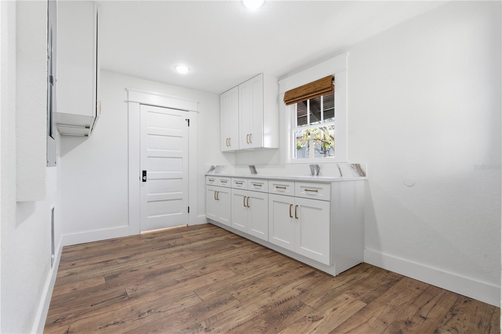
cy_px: 167
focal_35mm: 16
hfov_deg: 96.7
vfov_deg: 73.7
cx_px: 251
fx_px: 223
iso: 250
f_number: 9
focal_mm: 16
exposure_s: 1/50
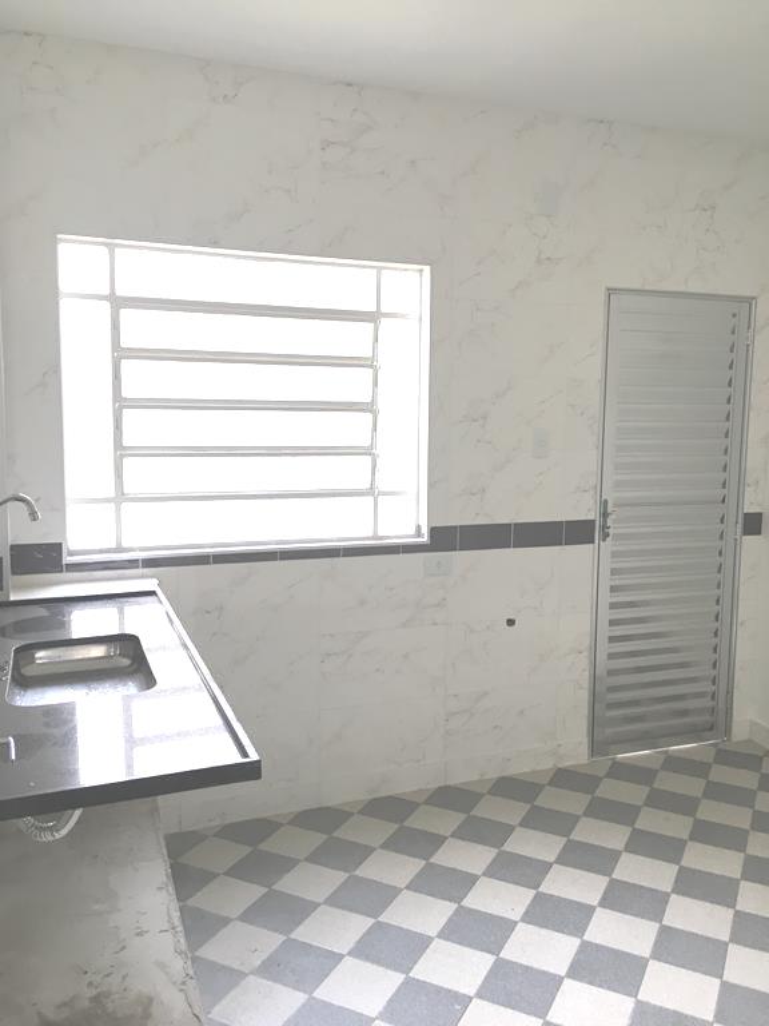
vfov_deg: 61.7
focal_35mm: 29
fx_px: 859
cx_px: 384
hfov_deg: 48.2
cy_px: 513
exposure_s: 1/33
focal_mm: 4.15
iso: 64
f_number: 2.2
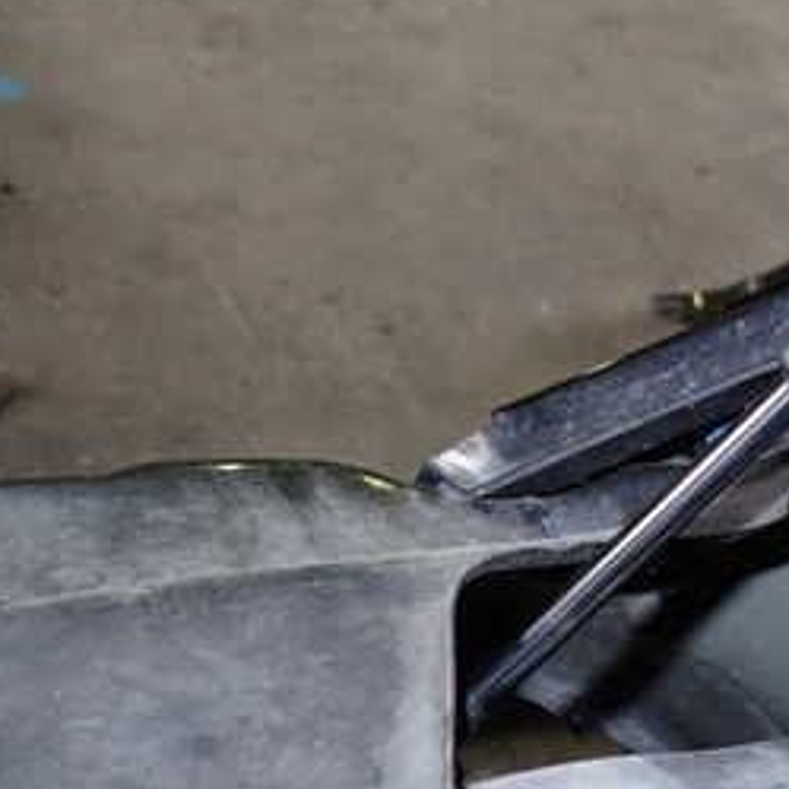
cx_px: 909
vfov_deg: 26.5
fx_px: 1650
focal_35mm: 64
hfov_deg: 24.7
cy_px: 187
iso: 200
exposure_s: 1/30
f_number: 2.3
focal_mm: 5.4
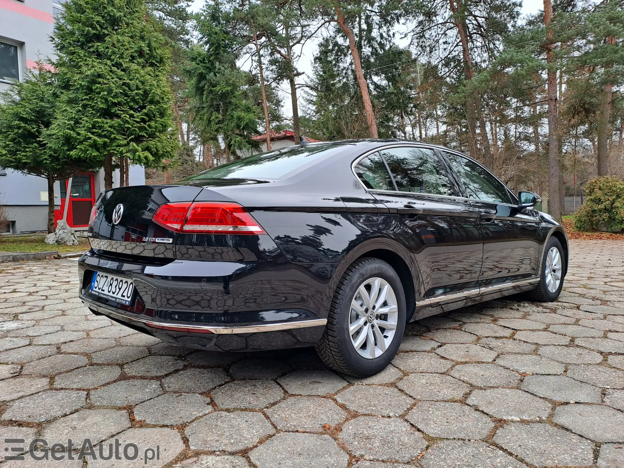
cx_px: 312
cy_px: 234
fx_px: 451
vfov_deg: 54.9
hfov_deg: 69.4
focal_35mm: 25
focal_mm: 4.65
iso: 32
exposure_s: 1/149
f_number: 1.8
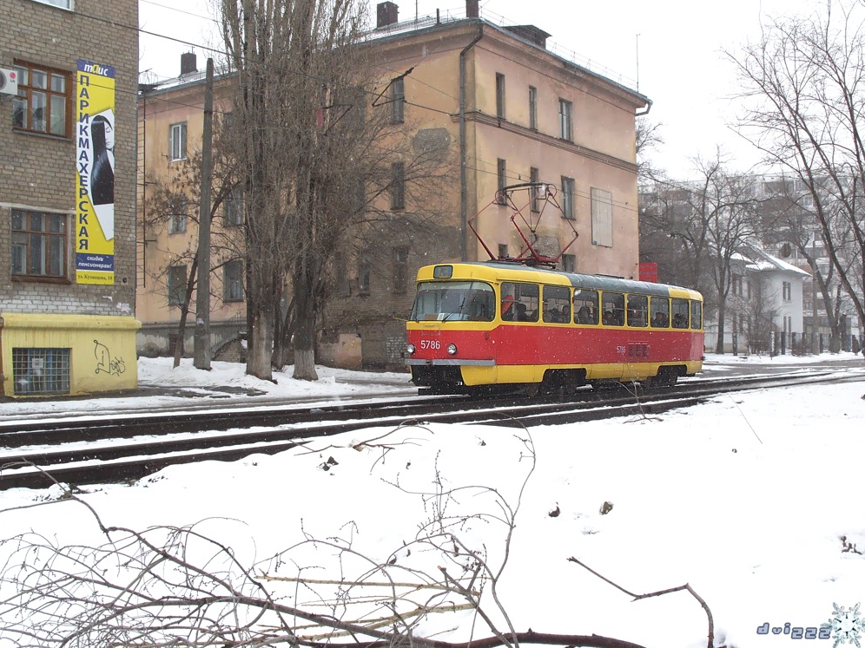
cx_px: 439
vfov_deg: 39.7
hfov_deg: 51.4
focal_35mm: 36
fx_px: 900
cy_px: 319
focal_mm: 7.8
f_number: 6.3
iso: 80
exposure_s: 1/350
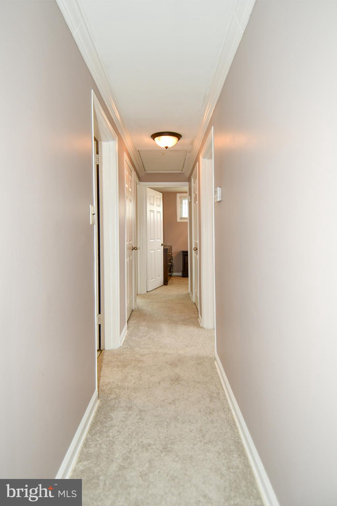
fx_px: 253
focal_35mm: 18
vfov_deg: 90.0
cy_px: 253
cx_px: 168
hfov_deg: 67.4
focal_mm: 12
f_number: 4
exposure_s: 1/60
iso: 360
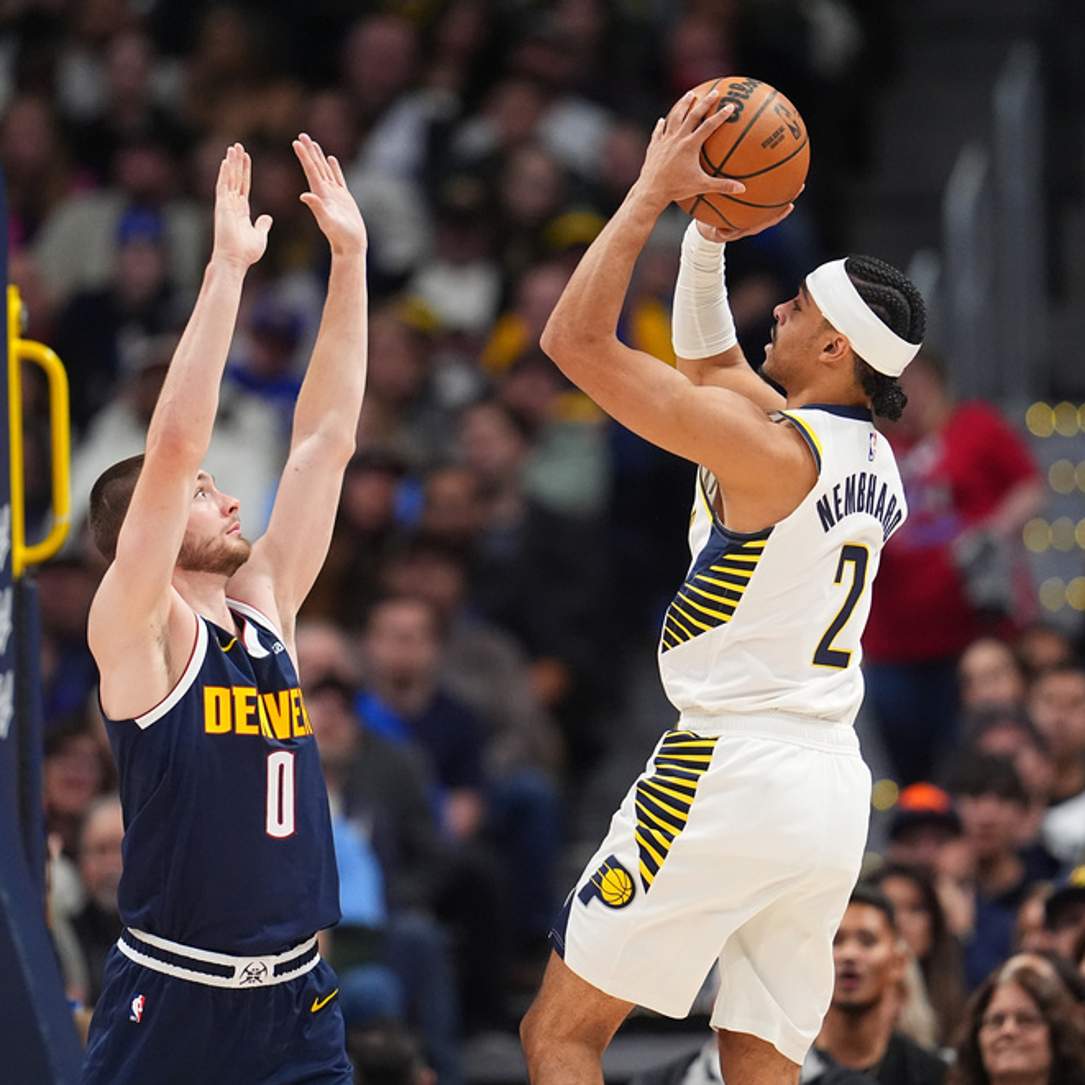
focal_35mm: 527
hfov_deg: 3.3
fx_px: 18688
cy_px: 559
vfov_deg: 3.3
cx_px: 530
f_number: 3.2
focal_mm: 400
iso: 5000
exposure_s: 1/1600
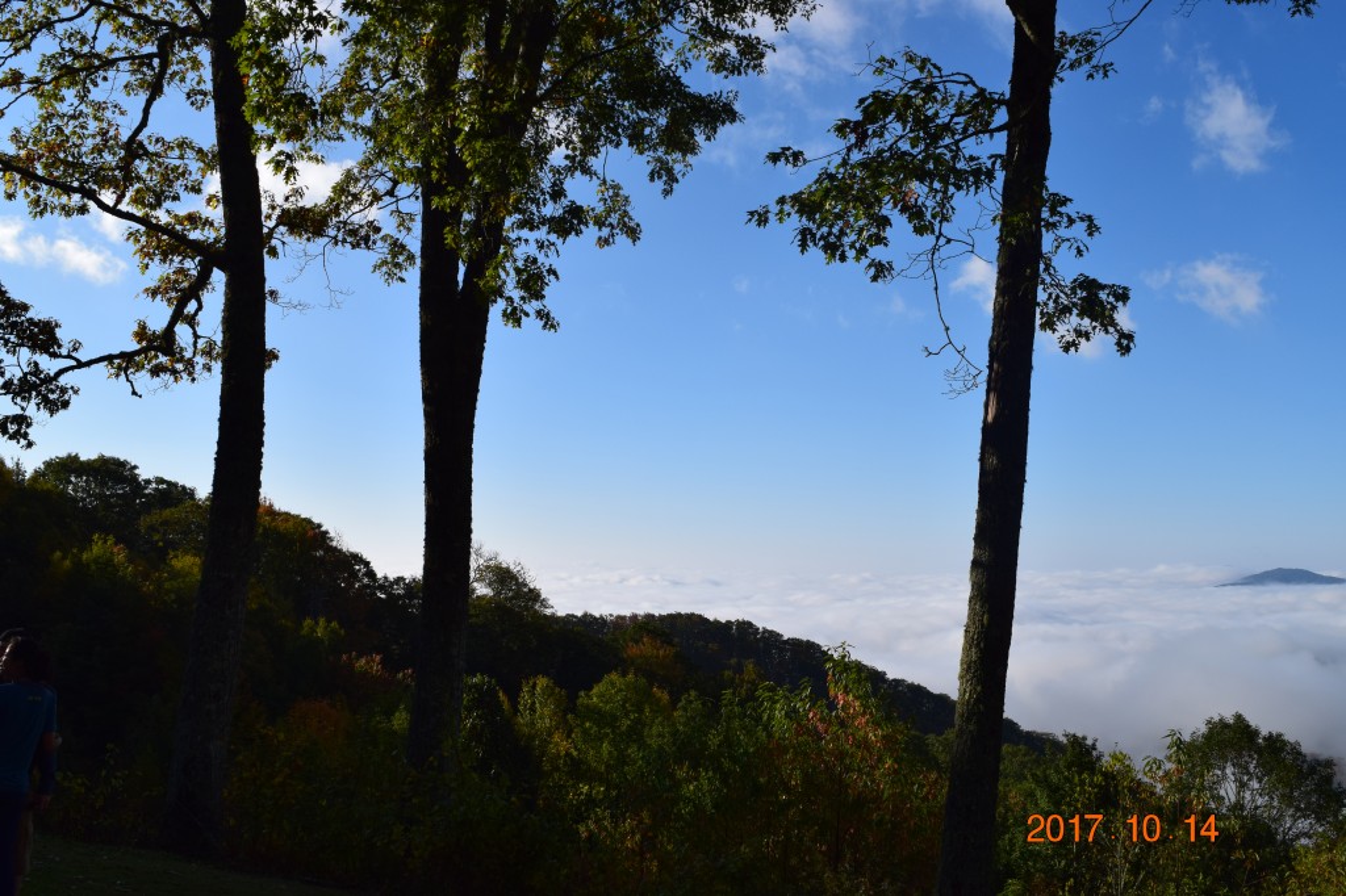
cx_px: 673
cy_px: 448
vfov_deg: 39.9
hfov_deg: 57.2
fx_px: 1233
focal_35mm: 33
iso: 250
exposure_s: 1/500
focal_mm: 22
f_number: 11
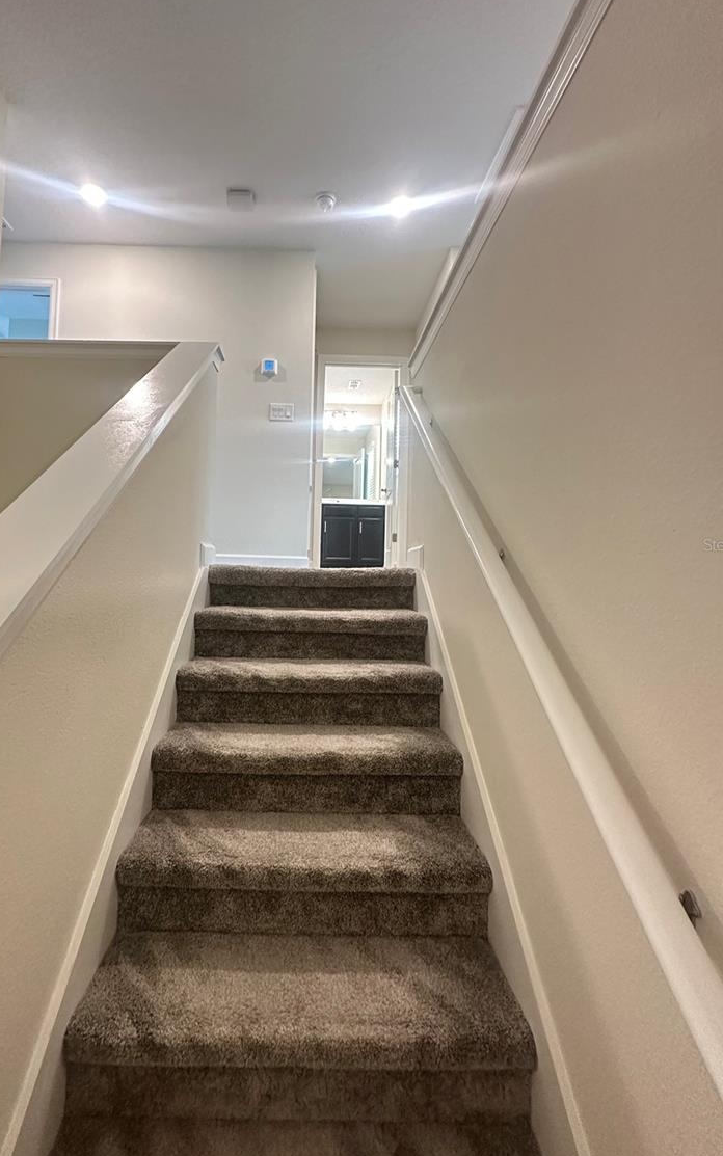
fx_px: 504
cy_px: 544
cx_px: 310
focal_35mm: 16
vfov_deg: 97.7
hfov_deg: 70.9
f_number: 2.2
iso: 800
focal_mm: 2.22
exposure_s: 1/60
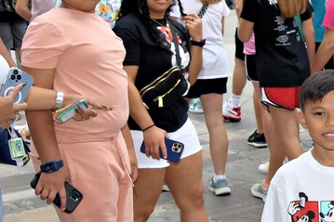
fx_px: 955
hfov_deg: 18.1
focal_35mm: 103
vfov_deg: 13.3
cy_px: 81
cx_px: 472
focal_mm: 24
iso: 400
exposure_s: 1/200
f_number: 7.1
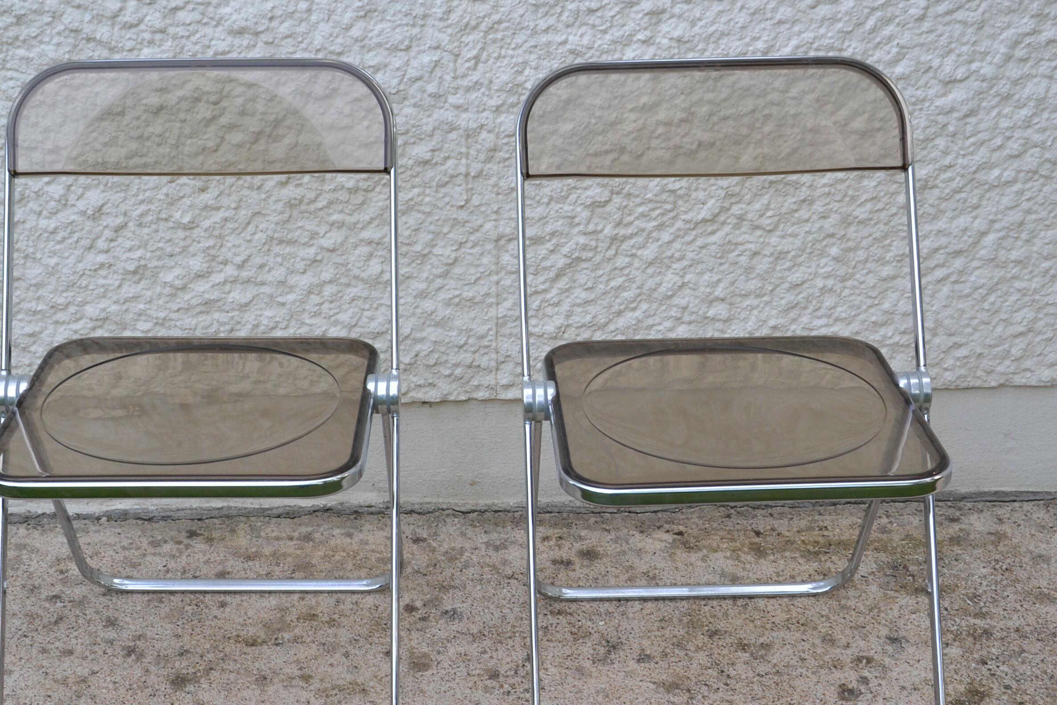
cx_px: 471
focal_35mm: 57
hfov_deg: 35.0
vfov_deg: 23.8
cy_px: 369
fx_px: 1673
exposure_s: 1/125
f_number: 5.6
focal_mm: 26
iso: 200
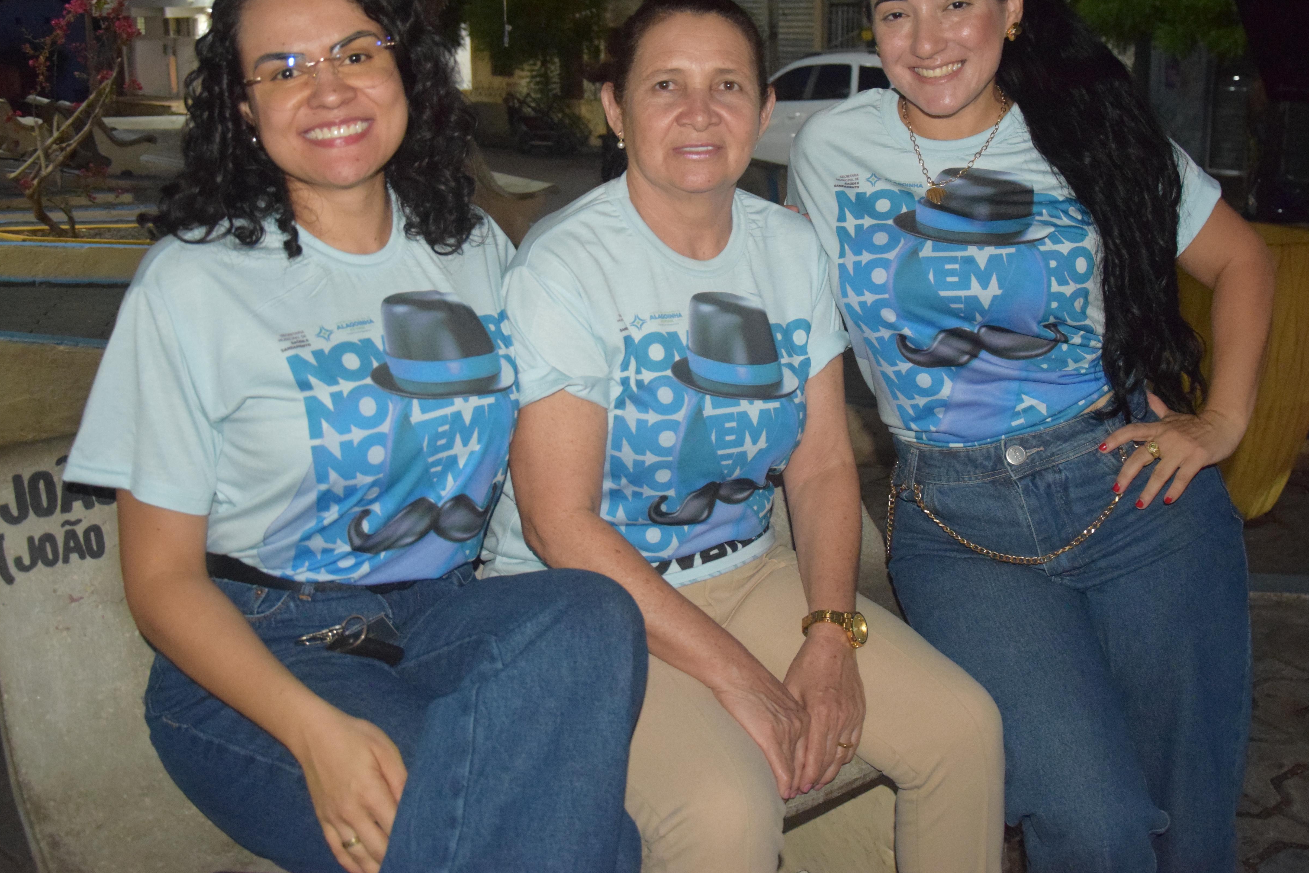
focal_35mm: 41
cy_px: 341
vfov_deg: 32.5
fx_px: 1491
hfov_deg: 47.4
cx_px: 684
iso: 3200
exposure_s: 1/60
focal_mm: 22
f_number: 3.8
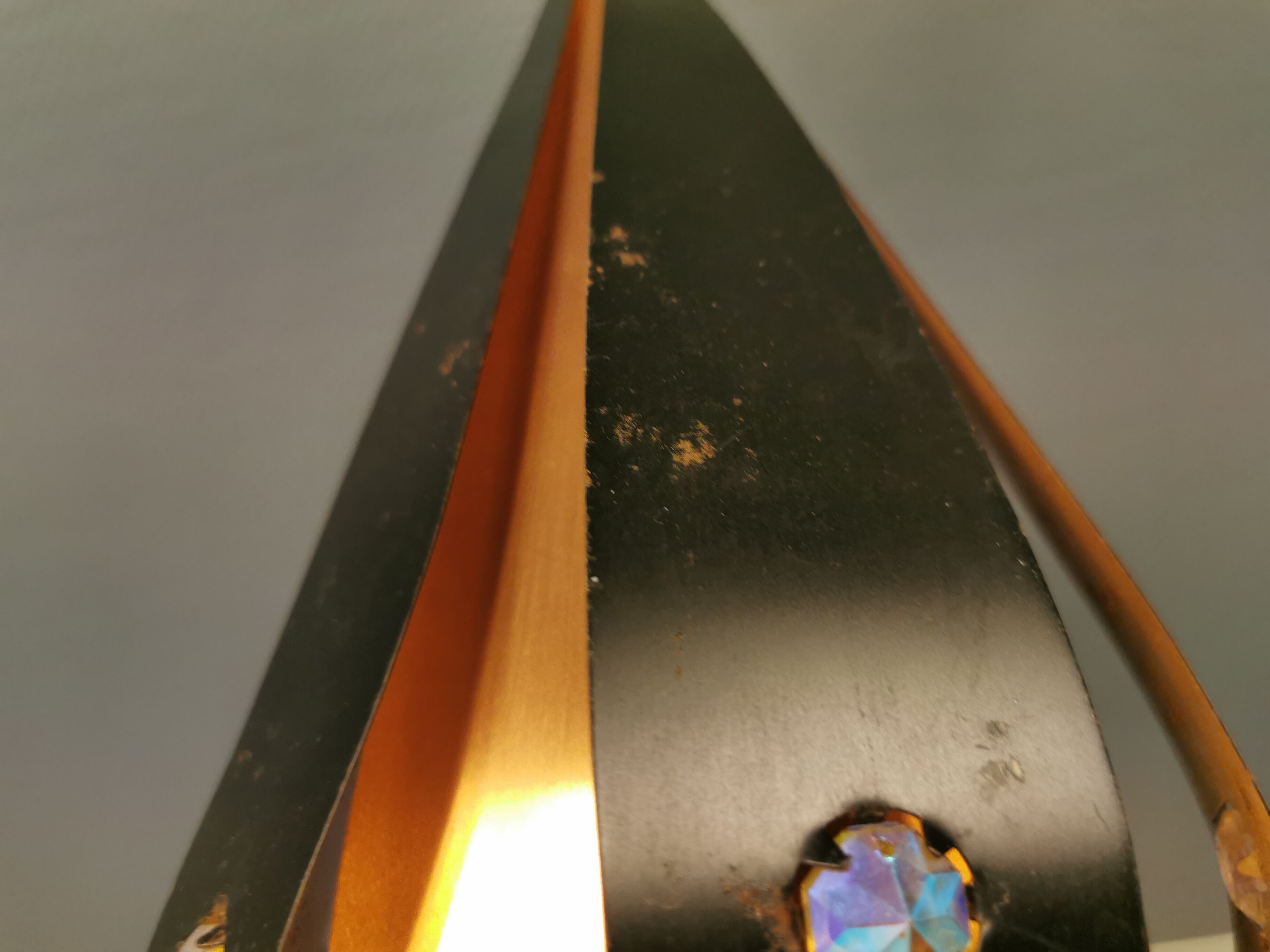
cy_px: 476
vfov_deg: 51.4
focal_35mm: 27
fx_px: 991
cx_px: 635
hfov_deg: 65.3
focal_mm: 5.56
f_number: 1.6
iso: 125
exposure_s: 1/60
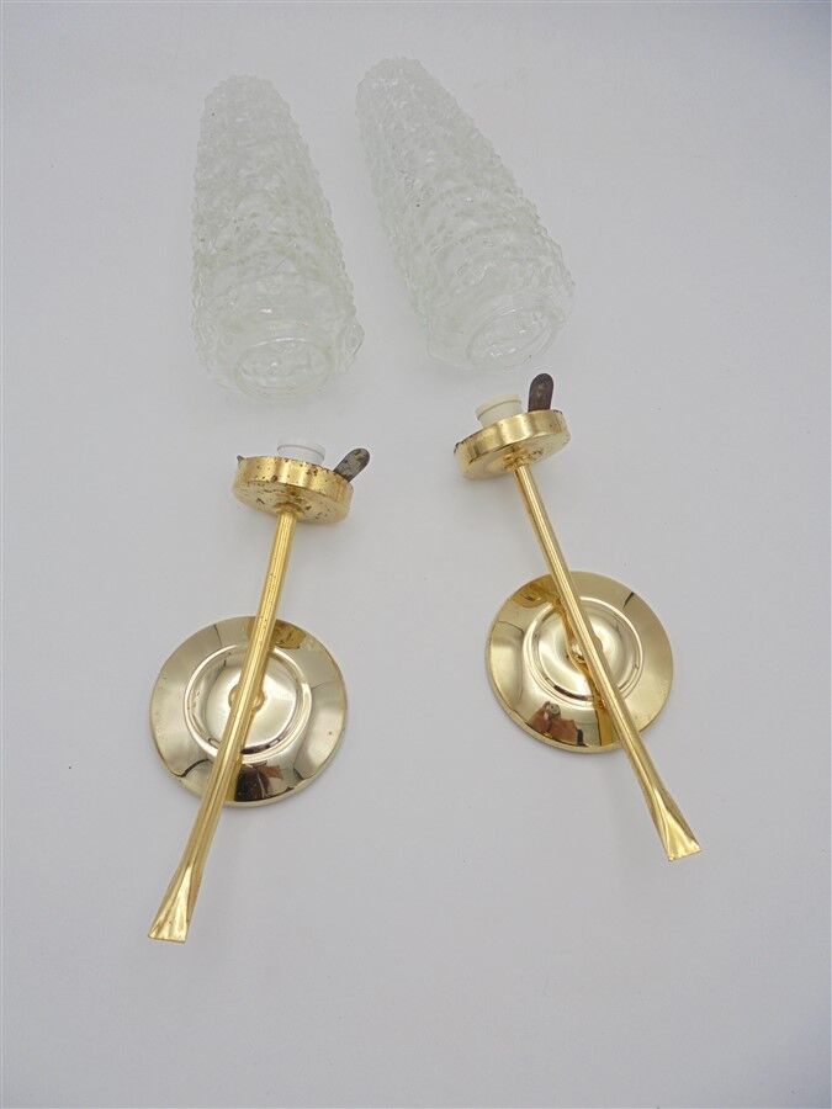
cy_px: 554
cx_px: 416
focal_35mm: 26
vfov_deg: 67.3
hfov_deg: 53.1
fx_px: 833
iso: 100
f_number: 3.5
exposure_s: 1/400
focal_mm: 4.6
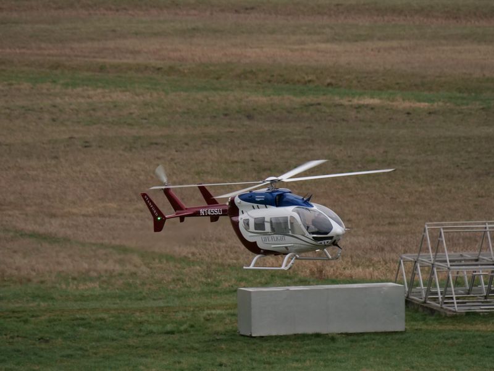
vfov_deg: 1.9
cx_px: 247
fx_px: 11417
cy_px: 186
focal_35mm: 800
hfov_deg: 2.5
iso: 1600
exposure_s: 1/640
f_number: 8
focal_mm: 400
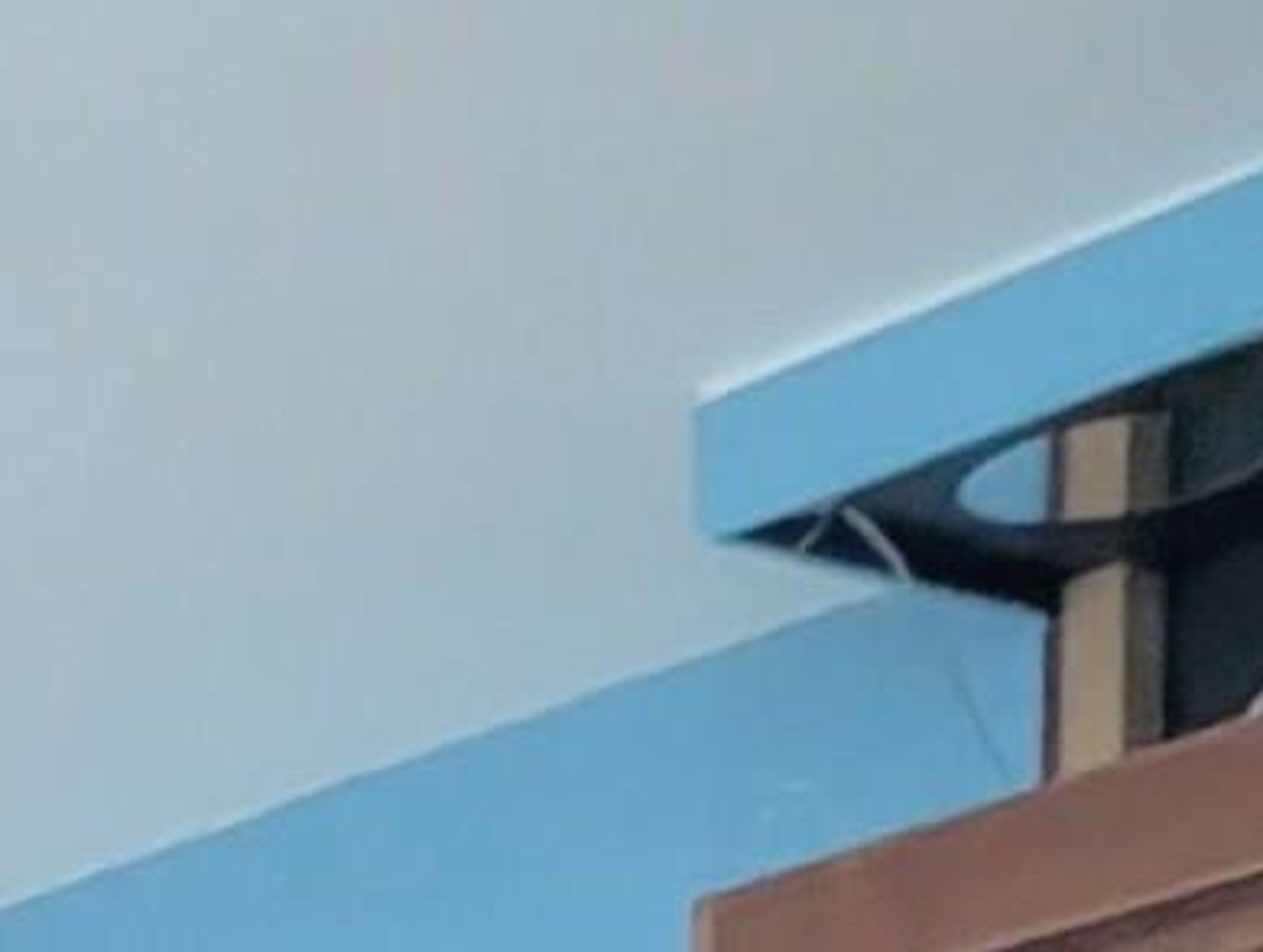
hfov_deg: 14.0
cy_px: 2901
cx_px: -981
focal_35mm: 126
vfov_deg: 9.3
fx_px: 4604
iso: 238
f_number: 2.2
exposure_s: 1/5.57
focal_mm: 2.35
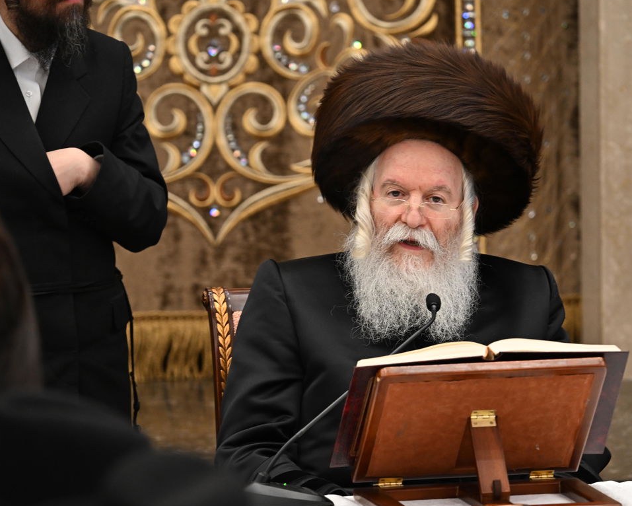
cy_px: 277
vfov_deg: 5.1
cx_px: 405
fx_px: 5650
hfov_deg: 6.4
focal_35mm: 302
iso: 2000
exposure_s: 1/200
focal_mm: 220
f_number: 5
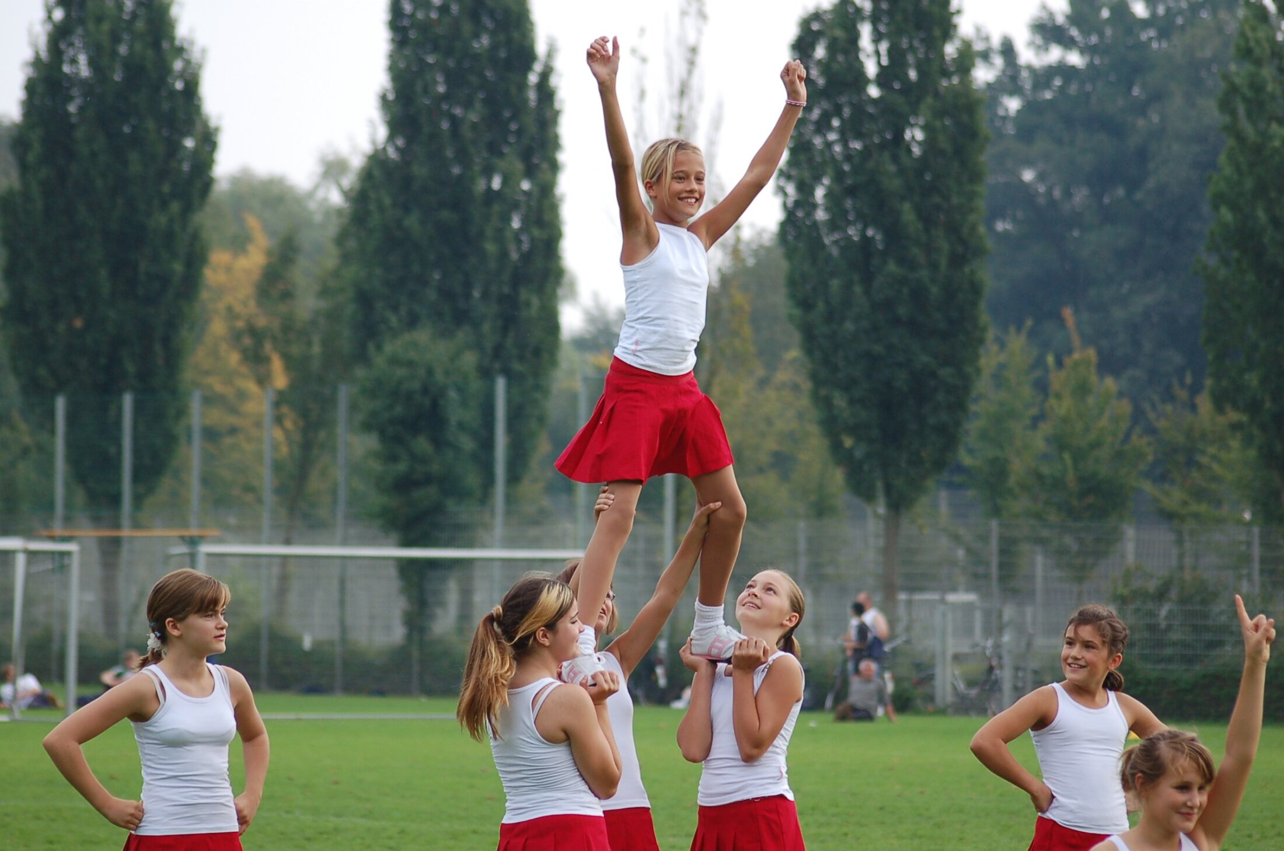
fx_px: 6408
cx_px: 642
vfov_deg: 7.6
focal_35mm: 180
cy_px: 426
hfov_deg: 11.4
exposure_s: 1/800
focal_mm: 120
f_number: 4.2
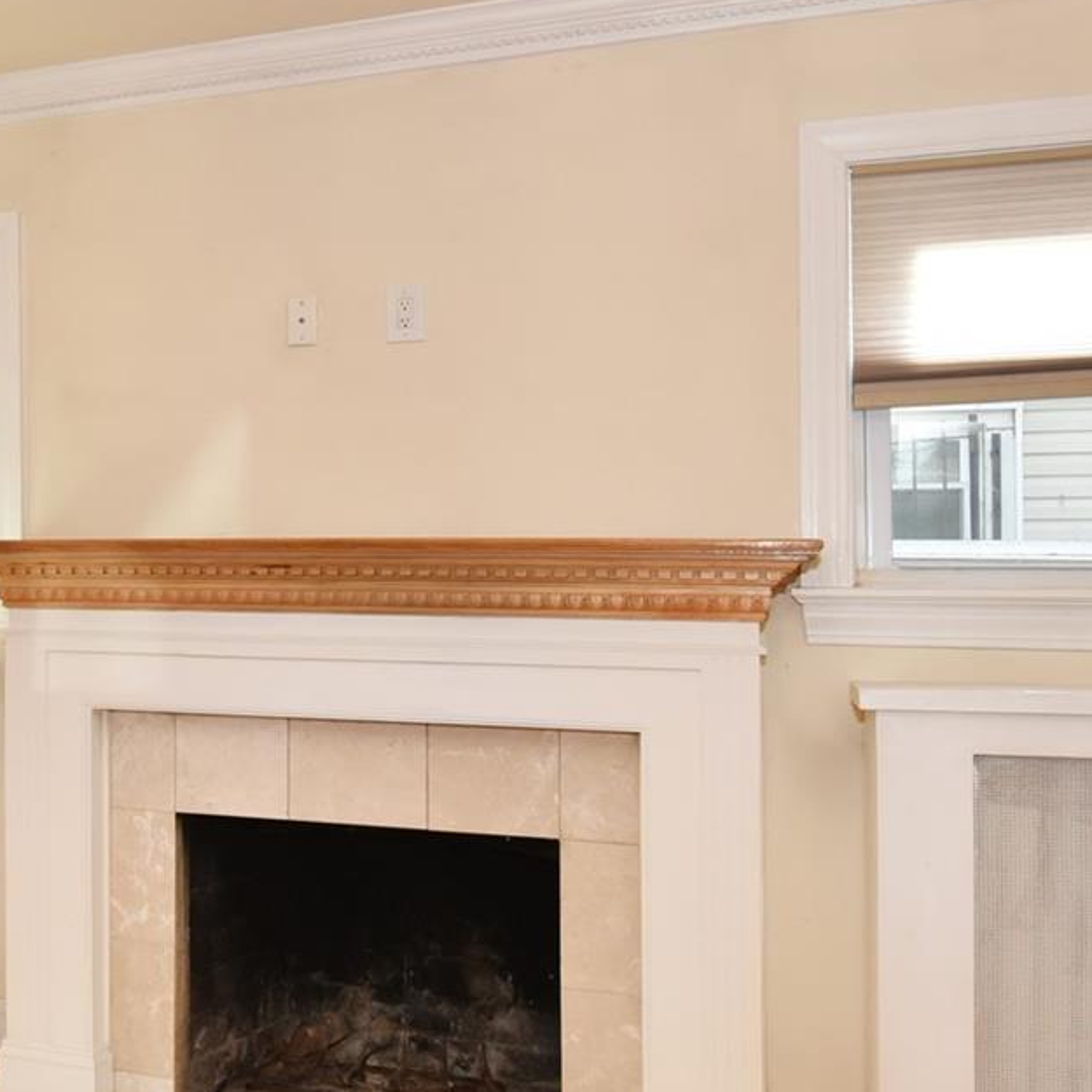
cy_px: 667
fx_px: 1392
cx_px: 149
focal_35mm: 39
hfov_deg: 40.2
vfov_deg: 42.6
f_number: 10
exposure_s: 1/125
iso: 1600
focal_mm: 14
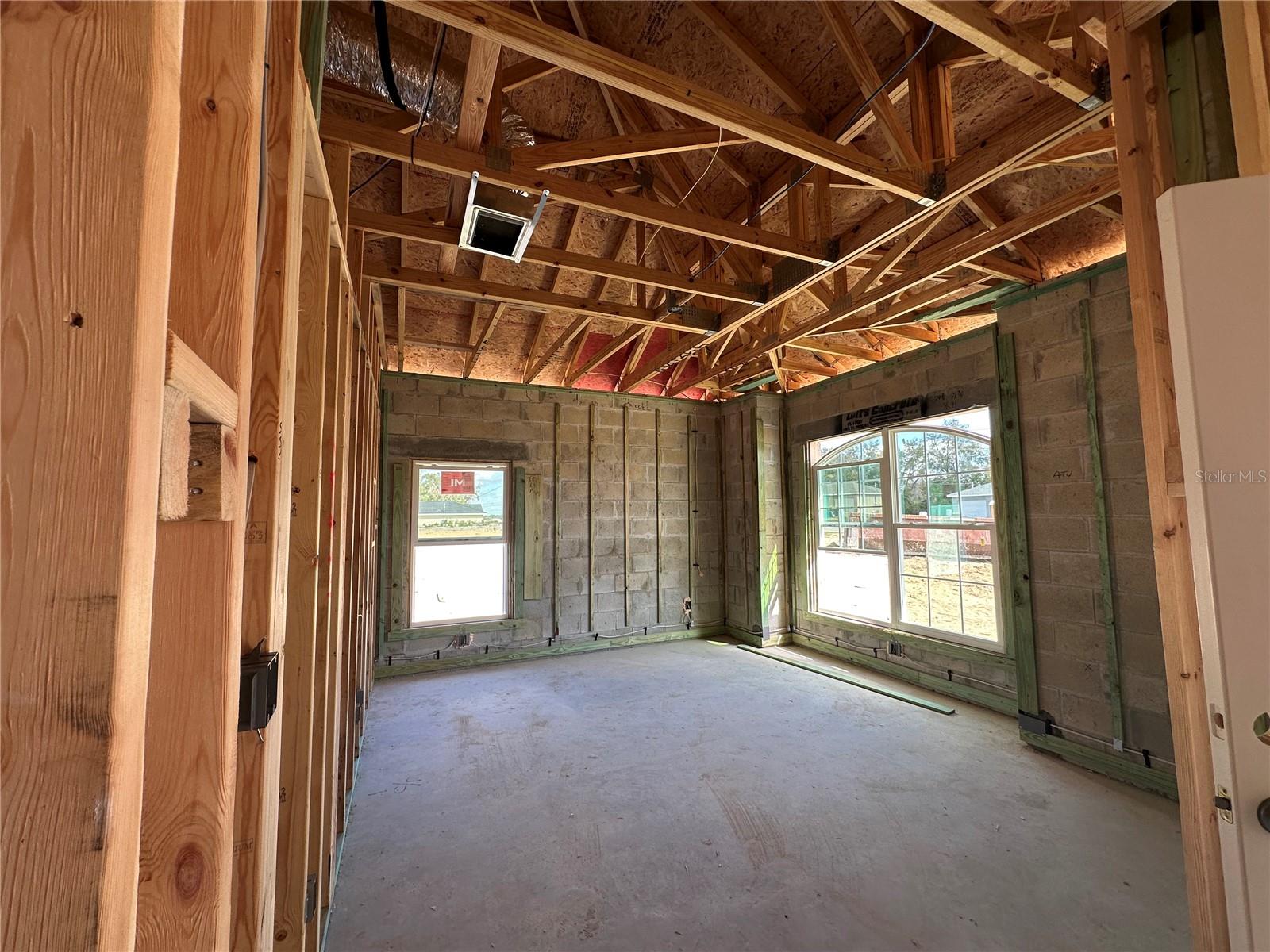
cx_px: 635
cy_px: 476
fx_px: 514
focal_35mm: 14
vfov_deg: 85.7
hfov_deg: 102.1
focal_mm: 2.22
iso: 40
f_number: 2.2
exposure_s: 1/99
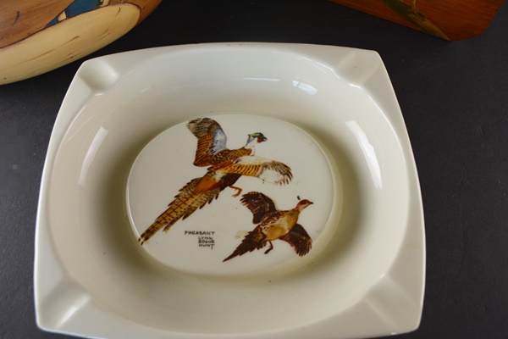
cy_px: 170
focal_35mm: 33
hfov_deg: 57.2
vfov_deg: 40.0
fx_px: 466
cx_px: 254
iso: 400
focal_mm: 22
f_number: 5.6
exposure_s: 1/125
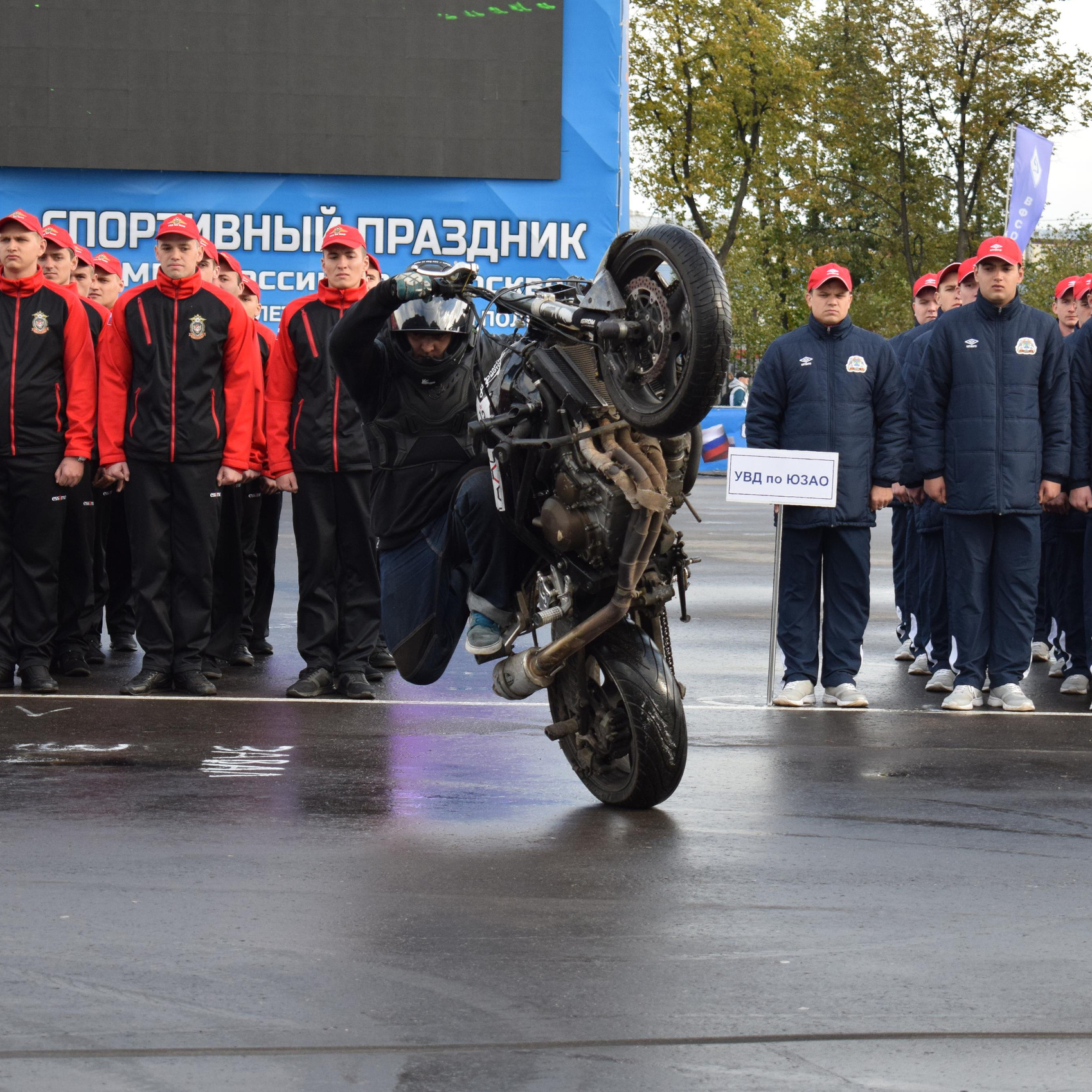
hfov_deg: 16.4
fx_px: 3770
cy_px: 547
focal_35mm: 106
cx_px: 716
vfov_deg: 16.5
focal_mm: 55
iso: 800
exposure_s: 1/800
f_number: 5.6
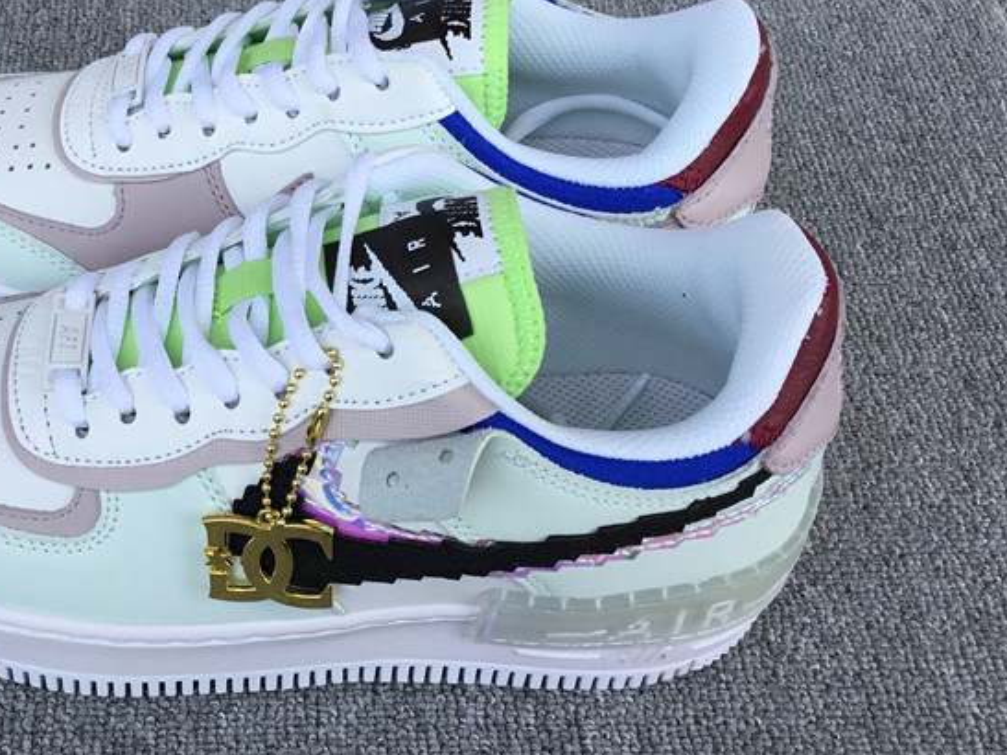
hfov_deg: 36.6
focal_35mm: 51
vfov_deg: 28.5
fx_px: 1483
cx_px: 245
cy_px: 323
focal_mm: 3.3
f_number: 2.4
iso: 25
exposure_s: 1/426
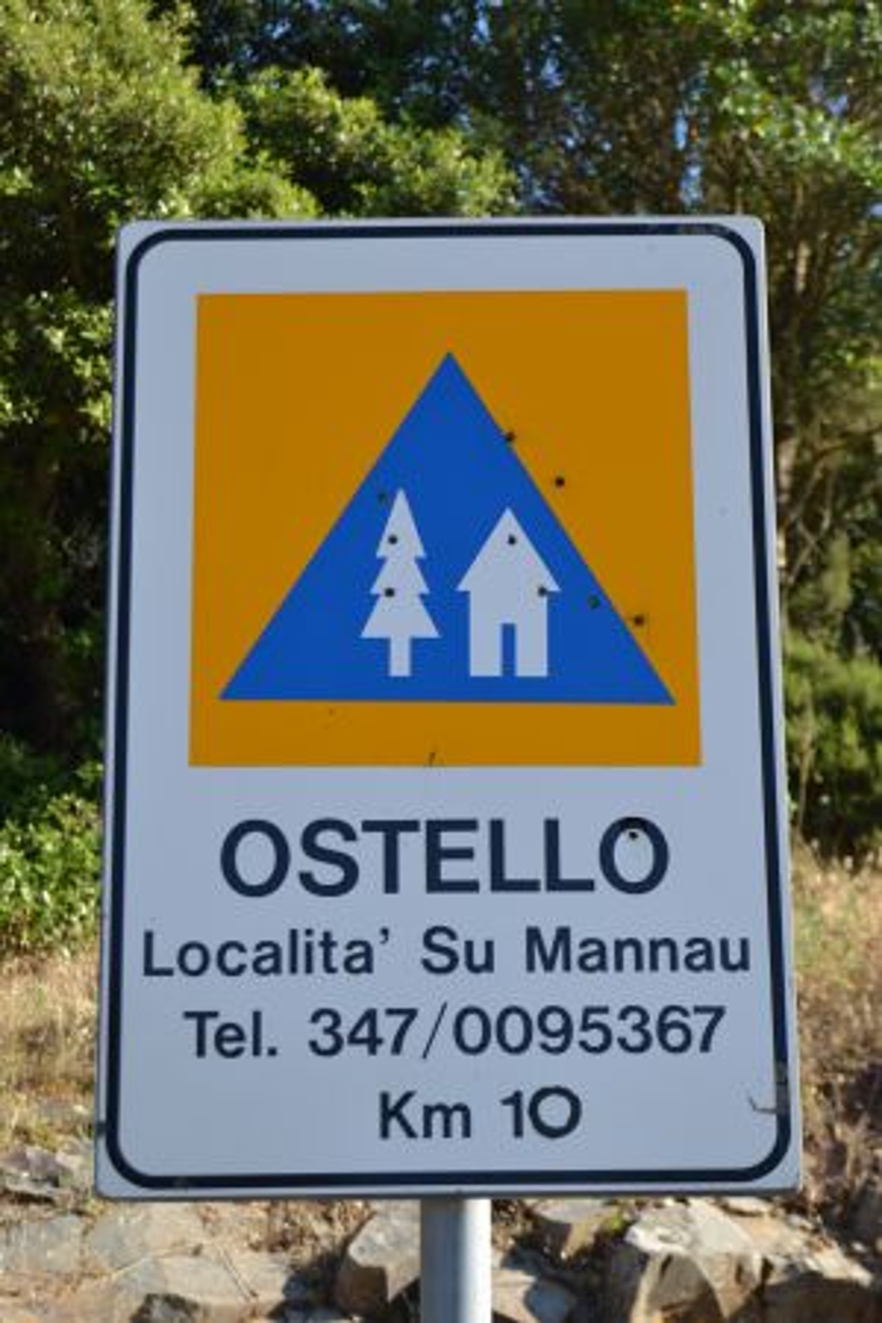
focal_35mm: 82
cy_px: 662
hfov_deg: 16.6
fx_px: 3032
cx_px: 441
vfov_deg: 24.6
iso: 100
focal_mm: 55
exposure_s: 1/125
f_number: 5.6
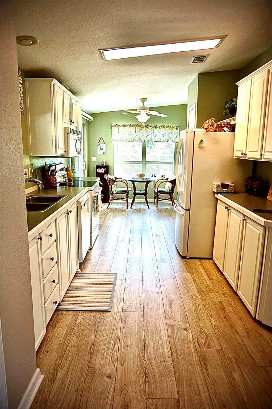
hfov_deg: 53.1
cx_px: 136
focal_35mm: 24
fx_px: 272
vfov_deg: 73.8
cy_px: 204
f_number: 4
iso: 100
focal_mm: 16
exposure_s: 1/60
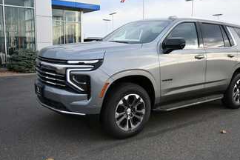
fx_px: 247
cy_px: 77
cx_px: 143
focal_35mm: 37
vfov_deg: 35.9
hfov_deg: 51.6
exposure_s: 1/250
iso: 250
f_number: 5.6
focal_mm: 20
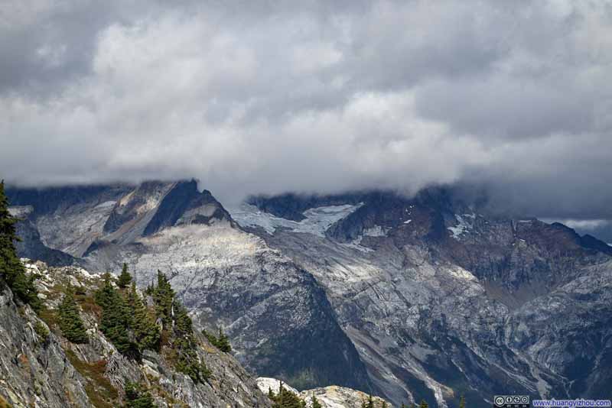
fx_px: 2041
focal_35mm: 120
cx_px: 306
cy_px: 204
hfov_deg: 17.1
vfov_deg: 11.4
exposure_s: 1/2000
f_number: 5.6
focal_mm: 120
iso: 100
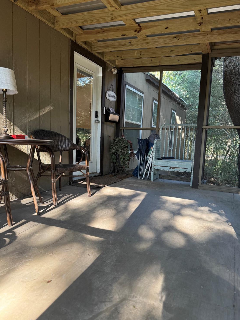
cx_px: 123
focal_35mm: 25
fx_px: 231
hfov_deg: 54.9
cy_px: 164
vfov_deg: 69.4
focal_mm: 6.76
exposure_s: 1/71
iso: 200
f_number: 1.78
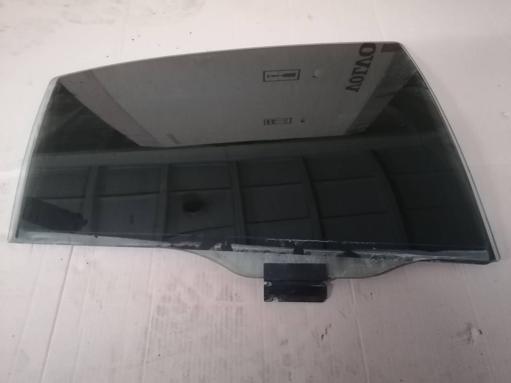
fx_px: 399
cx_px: 256
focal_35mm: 27
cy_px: 192
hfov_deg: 65.3
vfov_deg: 51.4
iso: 2000
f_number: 1.8
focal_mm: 4.75
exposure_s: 1/17.1
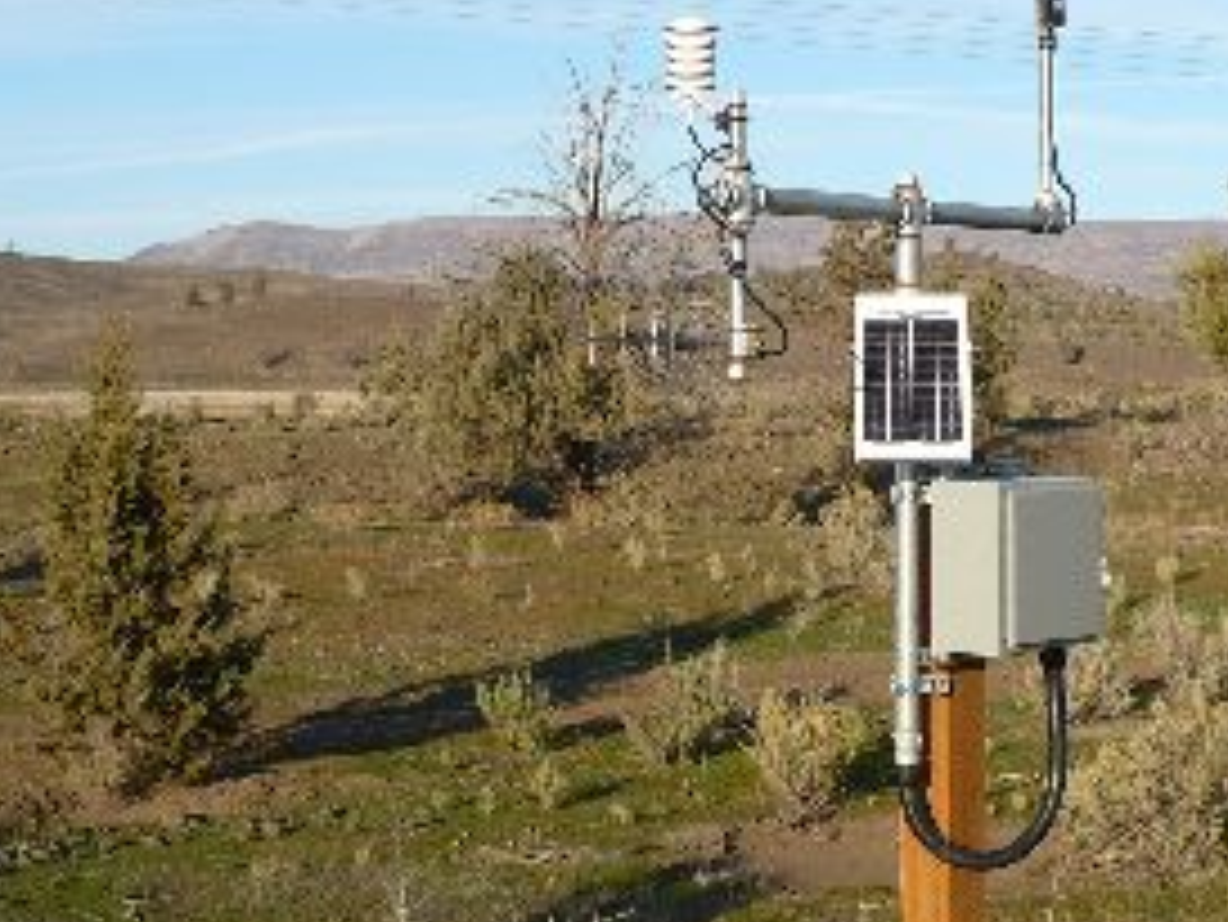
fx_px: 2662
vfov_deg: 19.7
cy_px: 470
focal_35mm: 75
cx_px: 864
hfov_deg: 25.8
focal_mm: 6.1
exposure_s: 1/1000
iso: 100
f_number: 2.8
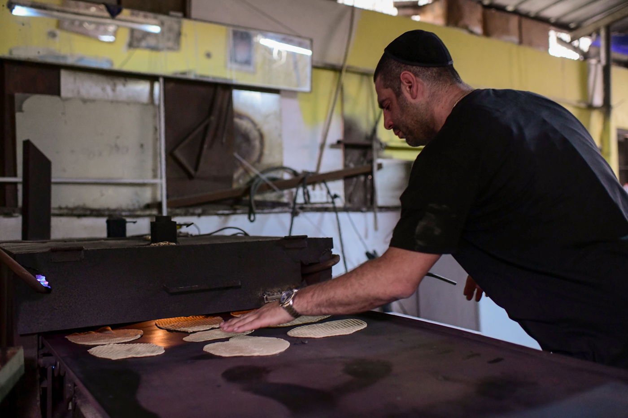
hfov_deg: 54.4
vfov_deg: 37.8
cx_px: 314
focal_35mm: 35
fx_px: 610
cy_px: 209
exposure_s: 1/250
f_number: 2.5
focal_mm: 35
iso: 5000
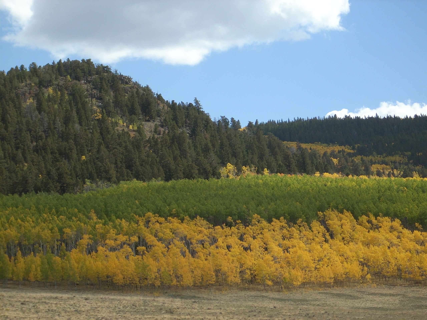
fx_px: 1394
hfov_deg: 17.4
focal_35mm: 113
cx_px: 214
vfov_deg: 13.1
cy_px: 160
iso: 64
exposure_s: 1/439
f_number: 5.2
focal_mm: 18.6
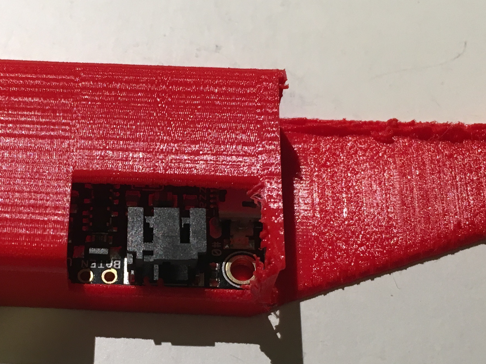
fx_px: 927
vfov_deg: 22.1
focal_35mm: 66
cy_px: 259
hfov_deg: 29.0
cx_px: 129
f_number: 2.2
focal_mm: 4.15
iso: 50
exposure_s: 1/33
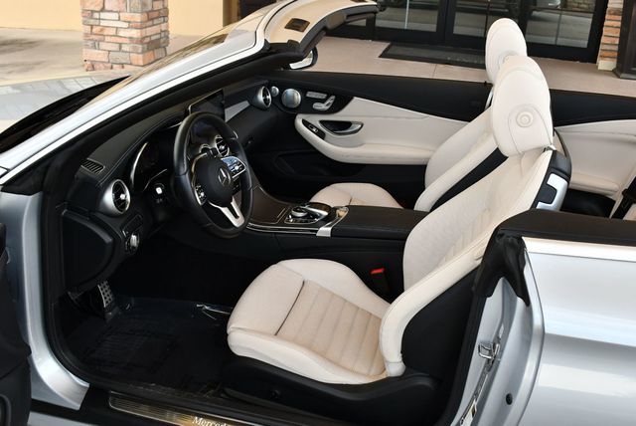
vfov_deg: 36.9
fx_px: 637
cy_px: 213
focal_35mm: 36
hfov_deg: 53.1
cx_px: 318
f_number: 5.6
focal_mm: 18
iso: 250
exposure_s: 1/250
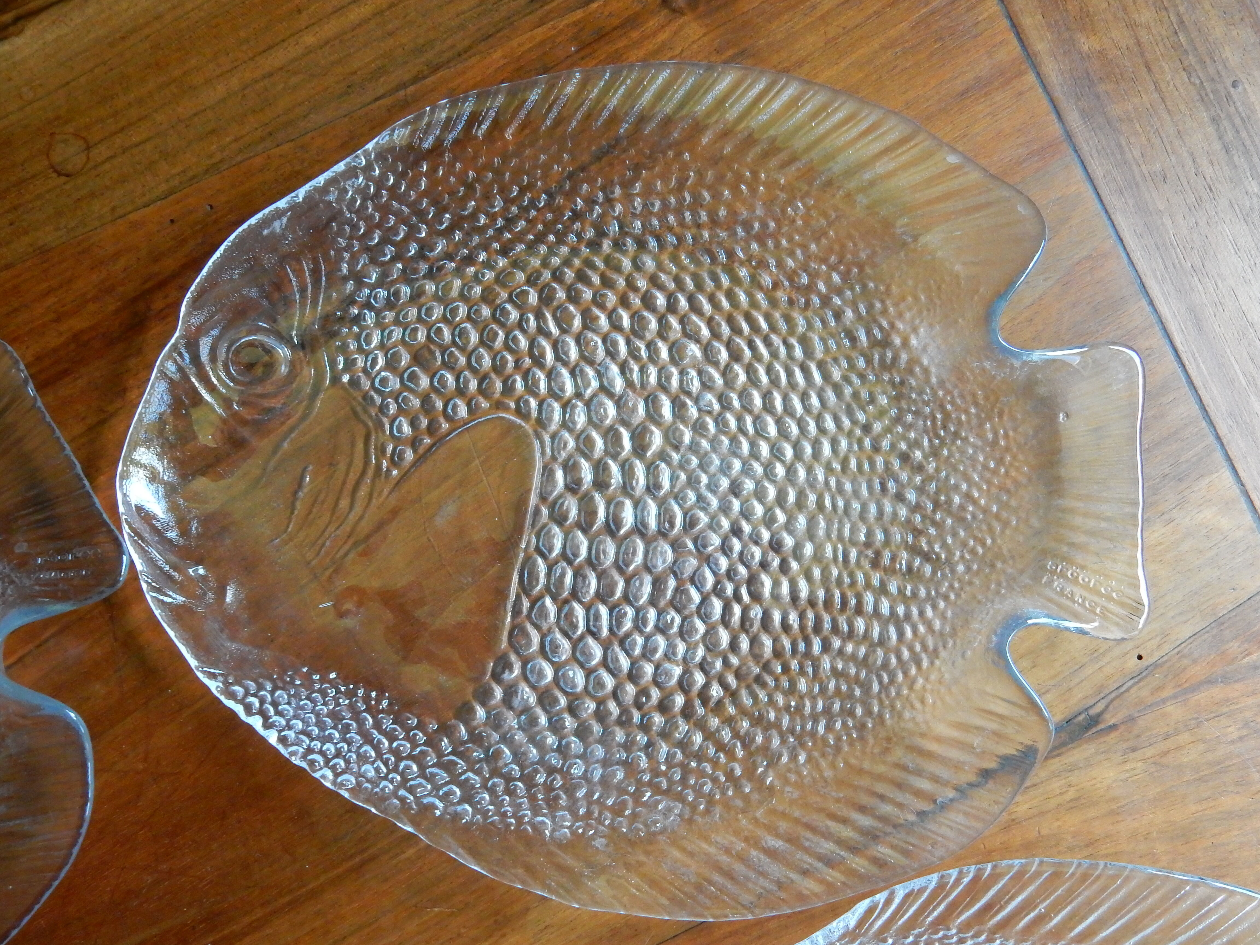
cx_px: 630
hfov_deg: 51.4
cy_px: 472
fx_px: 1310
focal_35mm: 36
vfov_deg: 39.7
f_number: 4
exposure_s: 1/40
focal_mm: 6.4
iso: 800
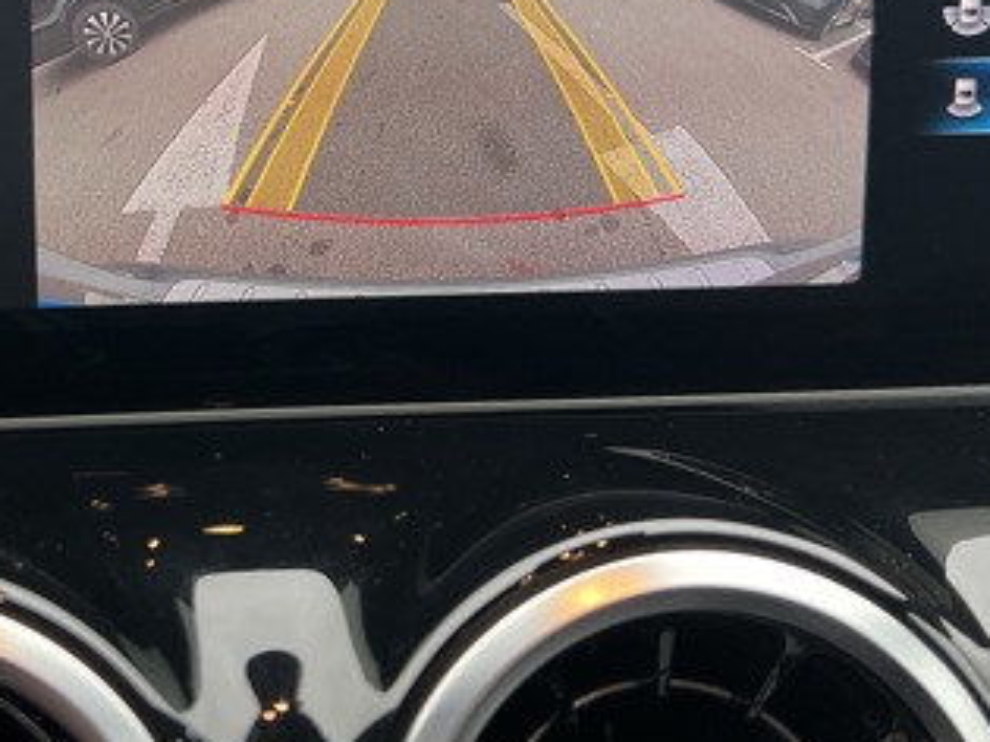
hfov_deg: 28.9
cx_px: 220
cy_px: 94
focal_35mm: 66
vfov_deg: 21.8
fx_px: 1887
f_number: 1.5
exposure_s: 1/121
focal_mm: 5.7
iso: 80
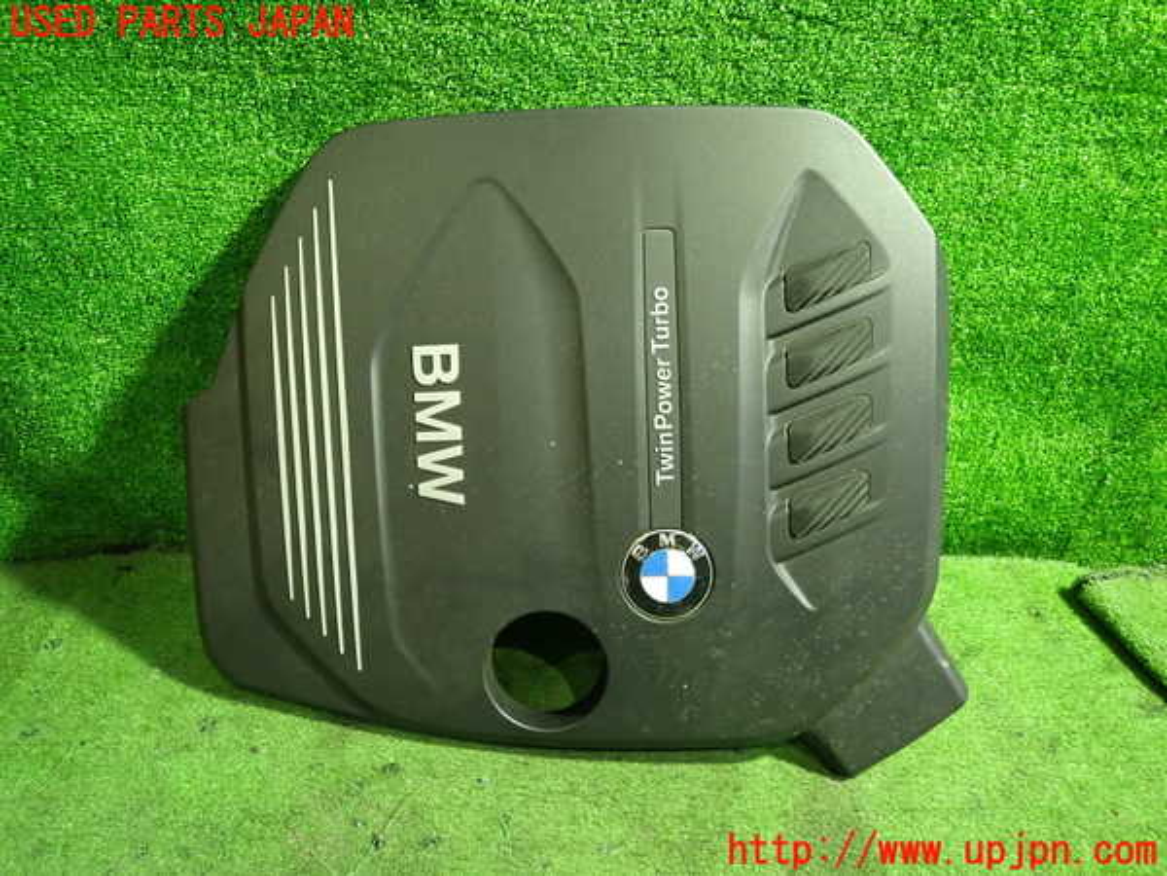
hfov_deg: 69.4
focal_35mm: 25
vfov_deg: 54.9
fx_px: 843
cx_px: 584
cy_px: 438
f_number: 2
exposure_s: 1/30
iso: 640
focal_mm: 4.5
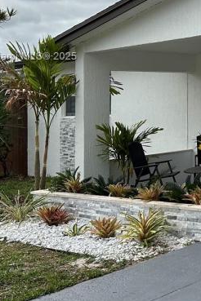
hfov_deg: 18.3
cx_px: 312
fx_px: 544
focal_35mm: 65
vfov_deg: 30.2
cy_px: 57
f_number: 1.78
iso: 80
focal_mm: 6.86
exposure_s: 1/9709
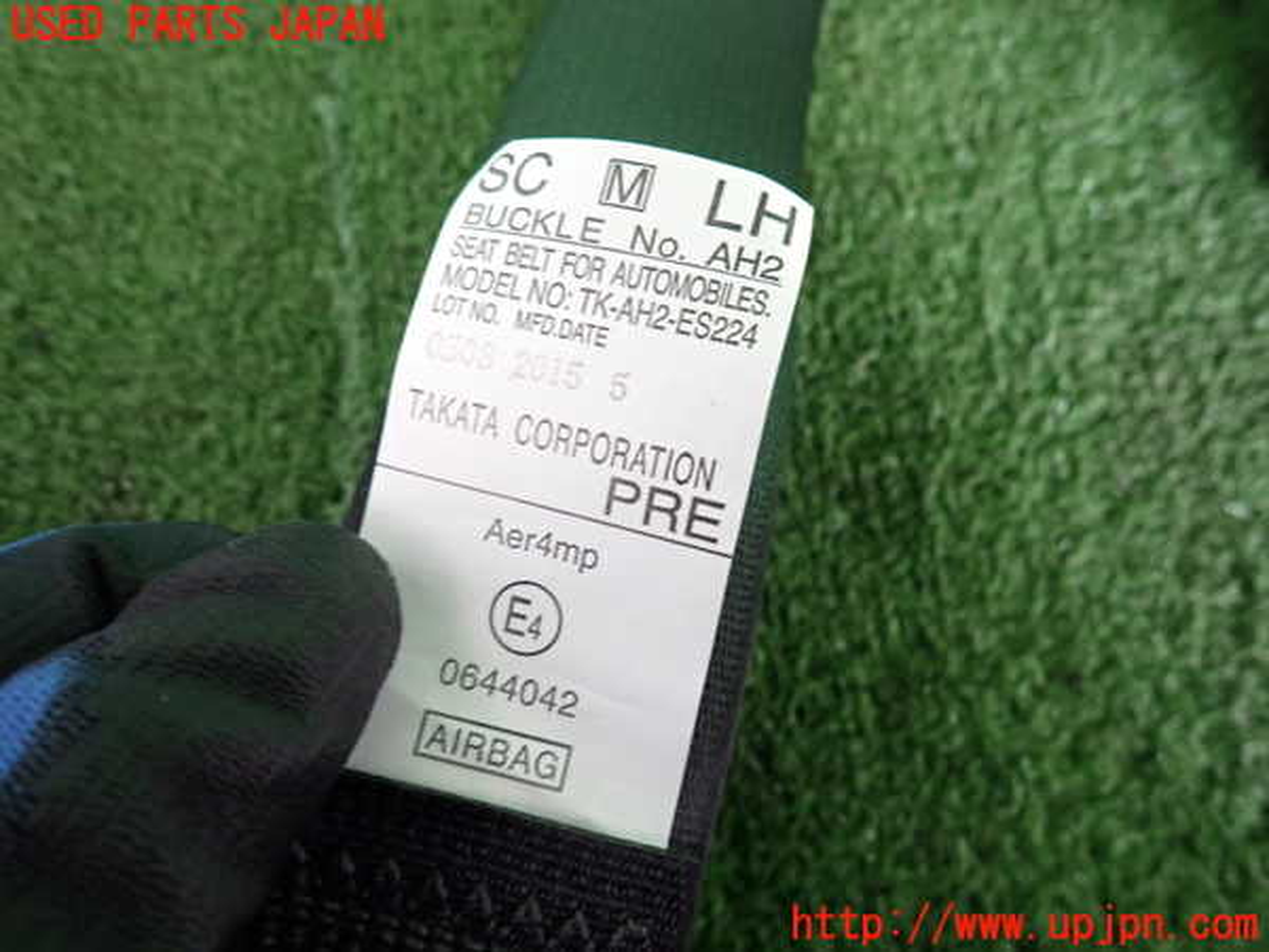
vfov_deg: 54.9
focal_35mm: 25
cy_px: 476
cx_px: 634
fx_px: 916
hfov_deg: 69.4
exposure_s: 1/30
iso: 250
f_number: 2
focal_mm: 4.5
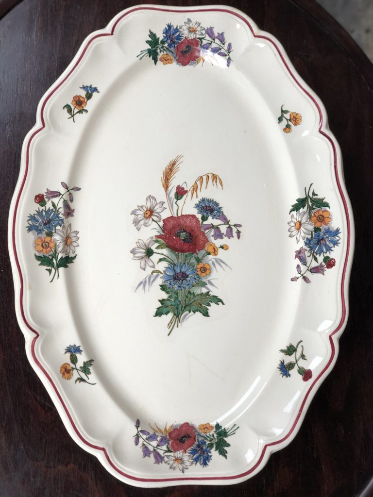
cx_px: 186
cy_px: 248
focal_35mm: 52
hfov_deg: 28.0
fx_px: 747
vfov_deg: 36.8
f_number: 2.4
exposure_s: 1/50
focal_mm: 6
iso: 25
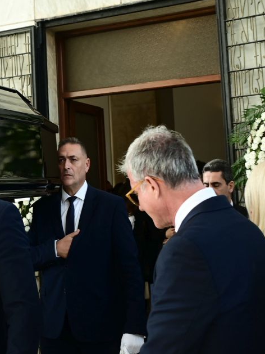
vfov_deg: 42.9
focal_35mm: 44
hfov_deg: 29.6
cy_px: 187
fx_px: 449
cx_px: -26
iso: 400
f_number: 4
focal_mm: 24
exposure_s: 1/250
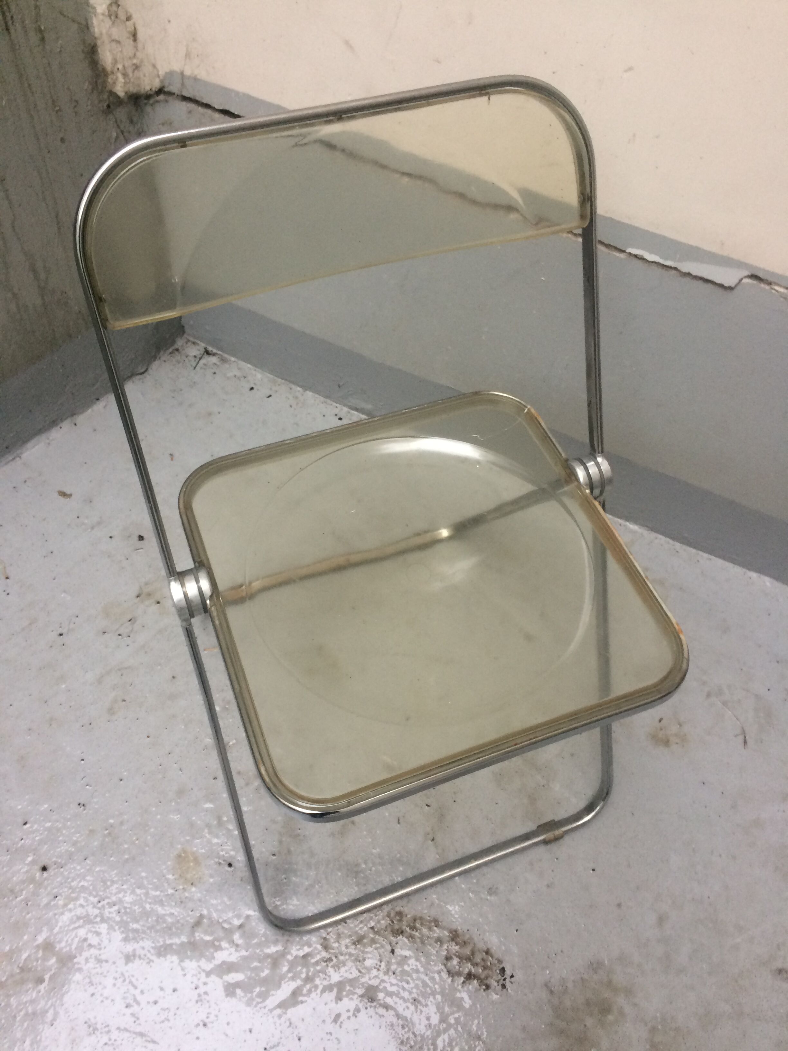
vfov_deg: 61.7
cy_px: 526
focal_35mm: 29
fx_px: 880
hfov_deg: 48.2
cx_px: 394
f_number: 2.2
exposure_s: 1/33
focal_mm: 4.15
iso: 64
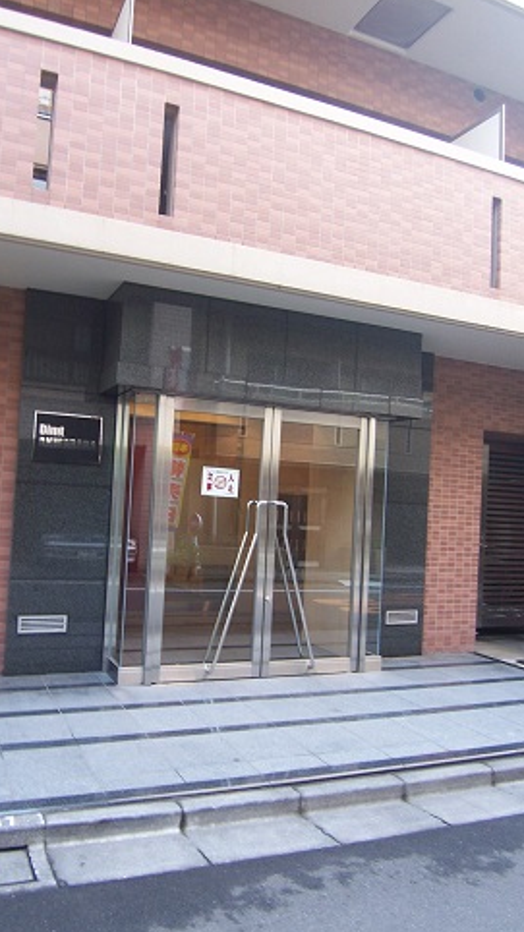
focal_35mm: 26
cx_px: 187
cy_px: 474
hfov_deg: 43.9
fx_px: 642
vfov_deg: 71.9
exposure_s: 1/30
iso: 80
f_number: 2.8
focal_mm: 3.8
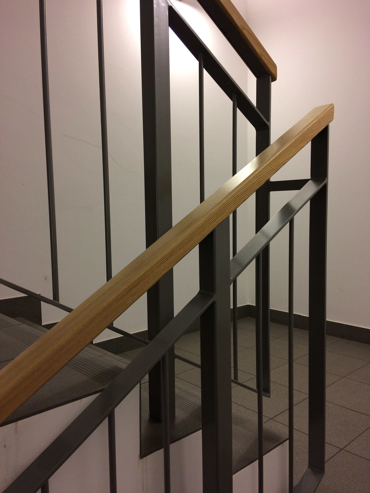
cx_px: 185
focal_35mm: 29
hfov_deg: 48.2
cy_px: 246
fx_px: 413
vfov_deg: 61.7
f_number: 2.2
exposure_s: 1/50
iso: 50
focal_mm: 4.15
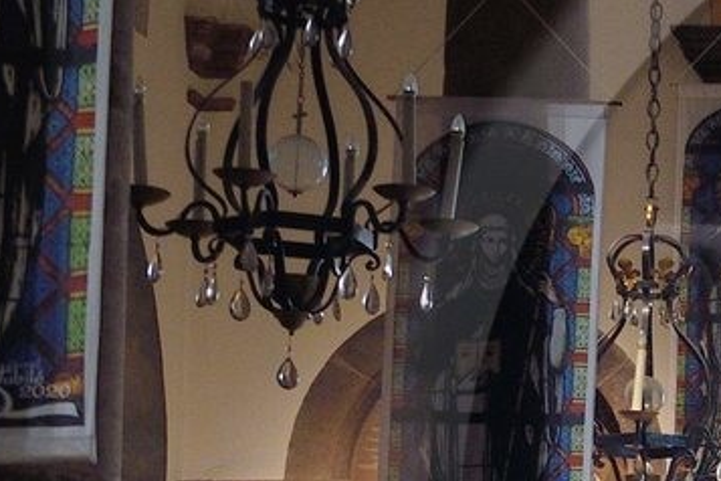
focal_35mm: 170
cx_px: 1202
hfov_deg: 11.4
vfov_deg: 8.0
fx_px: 3404
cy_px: 557
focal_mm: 38
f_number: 3.5
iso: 1600
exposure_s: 1/250
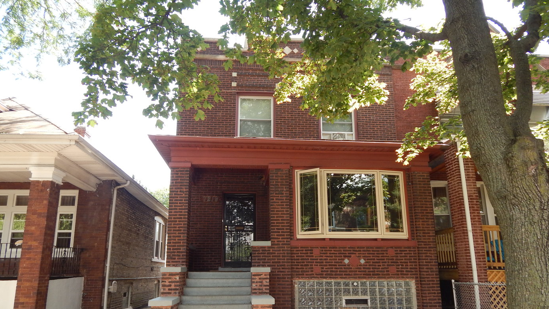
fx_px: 379
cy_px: 193
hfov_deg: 71.9
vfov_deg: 44.0
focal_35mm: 26
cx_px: 269
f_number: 3
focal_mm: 4
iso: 125
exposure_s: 1/160
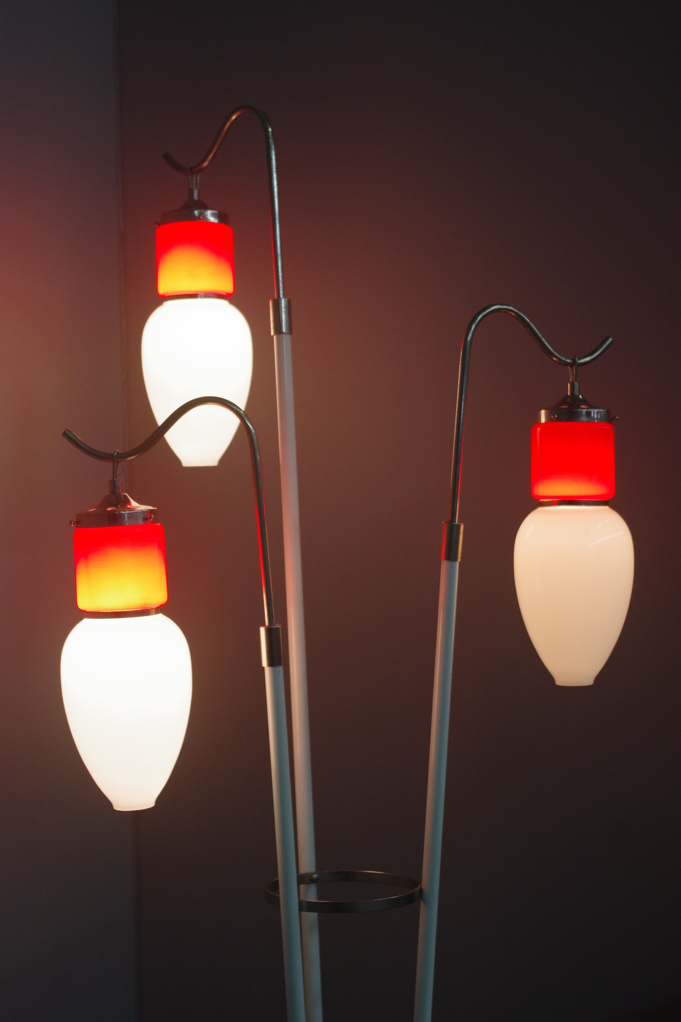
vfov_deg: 35.1
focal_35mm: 57
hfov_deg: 23.8
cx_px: 340
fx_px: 1617
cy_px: 511
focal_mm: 37.5
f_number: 4.5
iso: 1600
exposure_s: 1/160
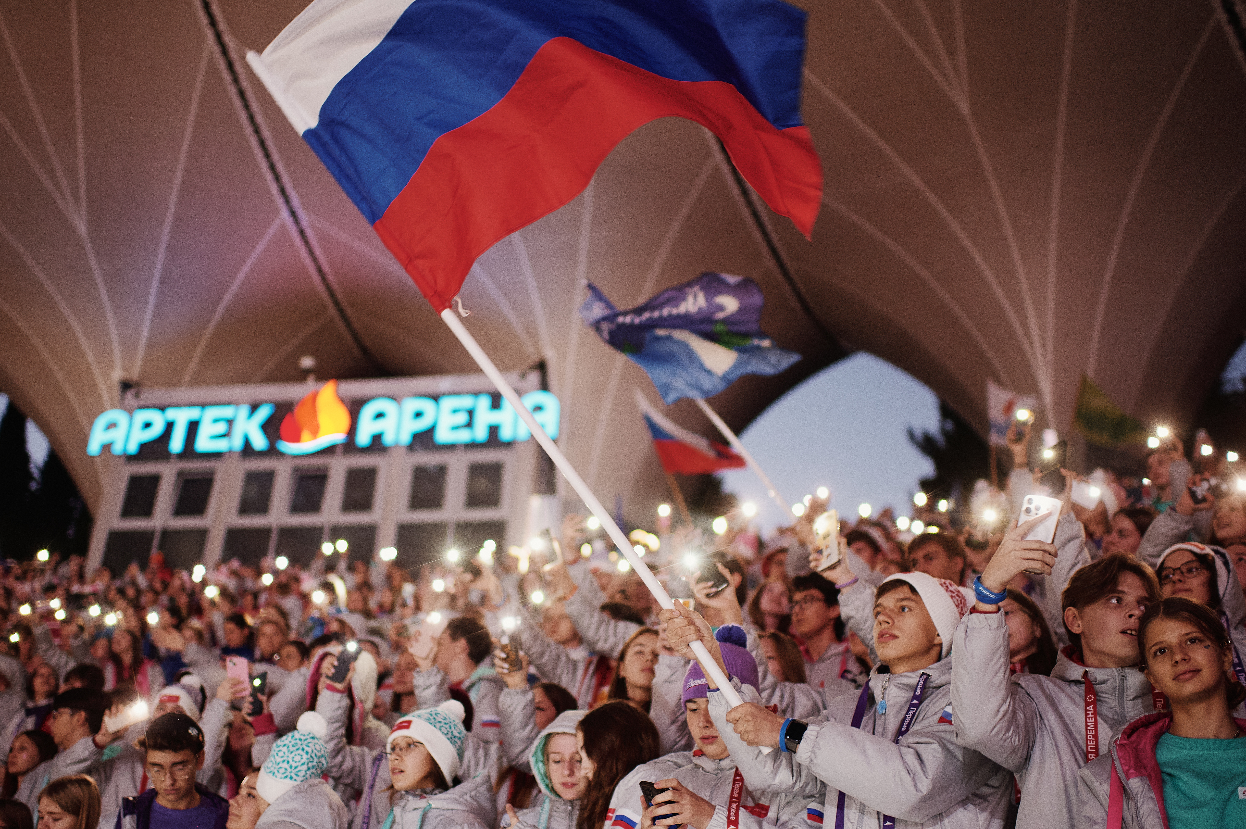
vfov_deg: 32.6
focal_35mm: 41
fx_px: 1418
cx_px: 576
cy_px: 438
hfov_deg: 47.4
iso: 800
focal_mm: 35
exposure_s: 1/200
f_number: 1.4
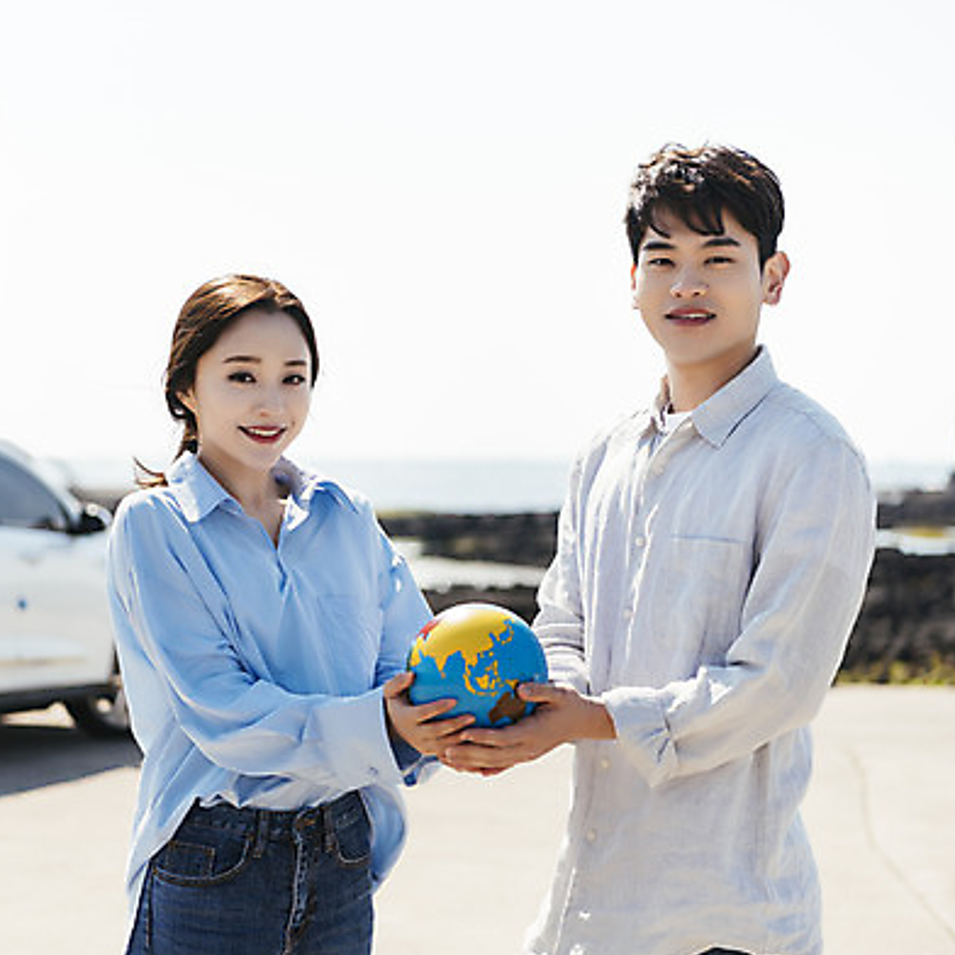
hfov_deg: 19.0
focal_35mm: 91
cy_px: 475
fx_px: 2840
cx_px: 347
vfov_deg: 19.1
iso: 100
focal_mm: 70
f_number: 2.8
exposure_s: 1/1600
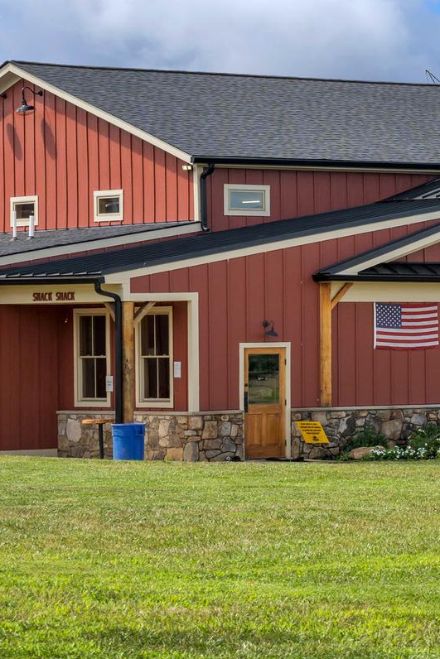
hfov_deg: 7.0
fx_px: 3537
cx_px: 672
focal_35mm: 193
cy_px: 273
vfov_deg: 10.7
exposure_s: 1/800
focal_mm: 75
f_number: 10
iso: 500
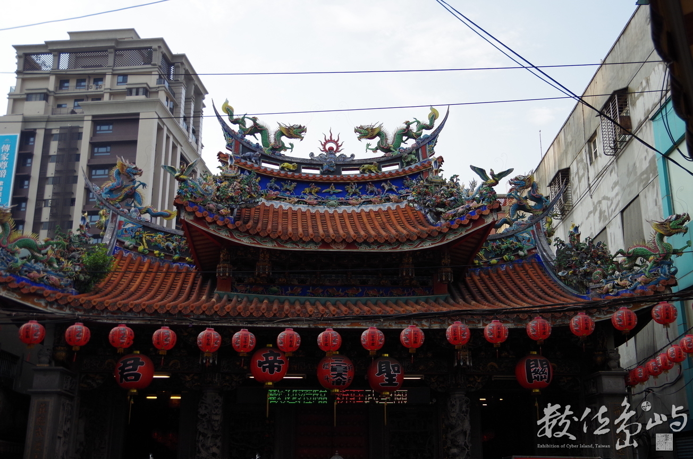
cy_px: 230
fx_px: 807
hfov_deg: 46.5
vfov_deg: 31.8
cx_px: 346
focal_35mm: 42
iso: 400
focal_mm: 28
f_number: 6.3
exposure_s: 1/500
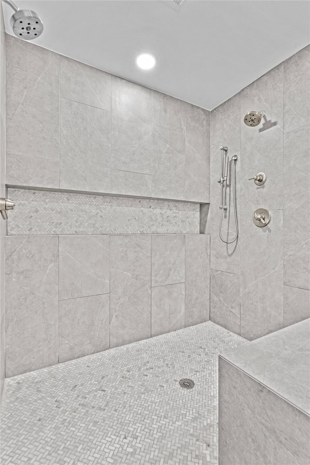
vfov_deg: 96.7
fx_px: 207
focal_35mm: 16
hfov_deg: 73.7
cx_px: 155
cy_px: 232
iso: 100
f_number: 8
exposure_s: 4
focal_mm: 16
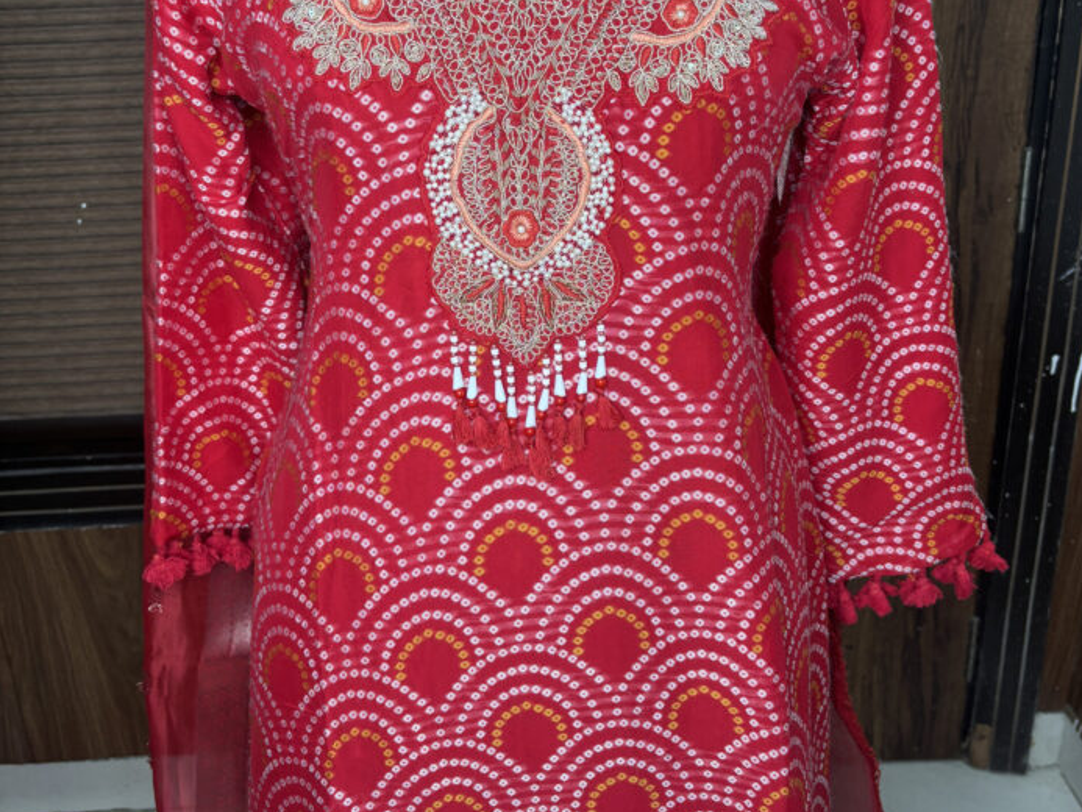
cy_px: 262
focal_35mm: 35
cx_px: 545
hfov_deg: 52.6
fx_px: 1094
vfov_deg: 40.1
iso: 80
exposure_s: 1/50
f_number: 1.6
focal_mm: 5.96
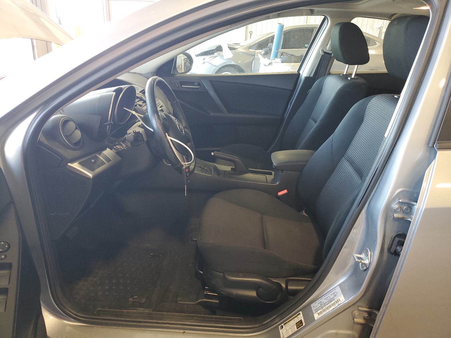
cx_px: 226
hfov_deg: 67.3
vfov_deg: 53.1
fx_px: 339
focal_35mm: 26
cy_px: 169
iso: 147
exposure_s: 1/60.2
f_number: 1.5
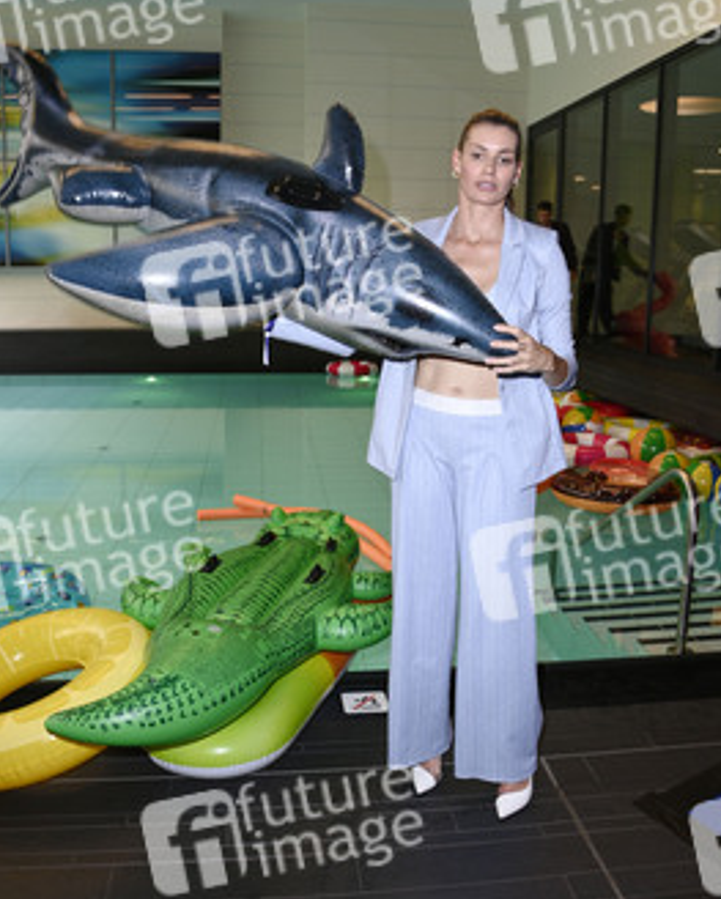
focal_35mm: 32
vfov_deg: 55.6
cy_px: 419
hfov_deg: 45.9
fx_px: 852
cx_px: 362
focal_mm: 28
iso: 1000
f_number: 5.6
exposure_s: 1/60
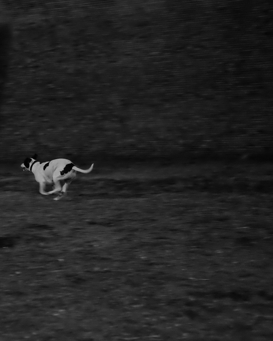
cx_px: 27
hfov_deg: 20.0
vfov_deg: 25.4
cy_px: 171
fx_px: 758
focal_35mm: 75
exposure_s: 1/80
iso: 6400
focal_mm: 35
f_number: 2
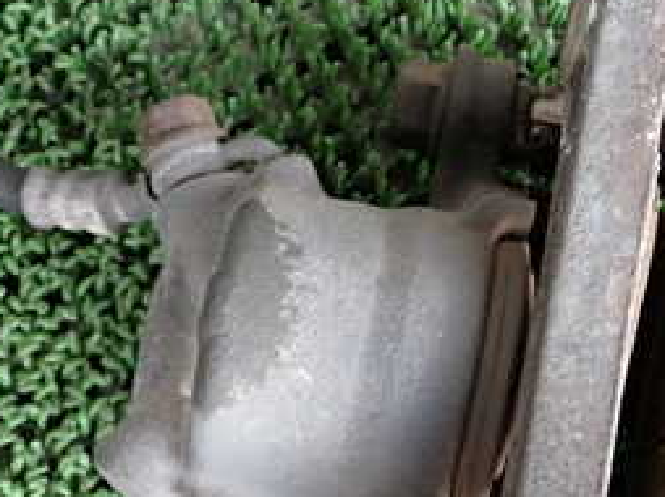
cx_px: 285
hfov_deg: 27.4
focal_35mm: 71
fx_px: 1363
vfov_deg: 20.4
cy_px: 403
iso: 250
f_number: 2.3
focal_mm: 5.4
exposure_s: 1/30
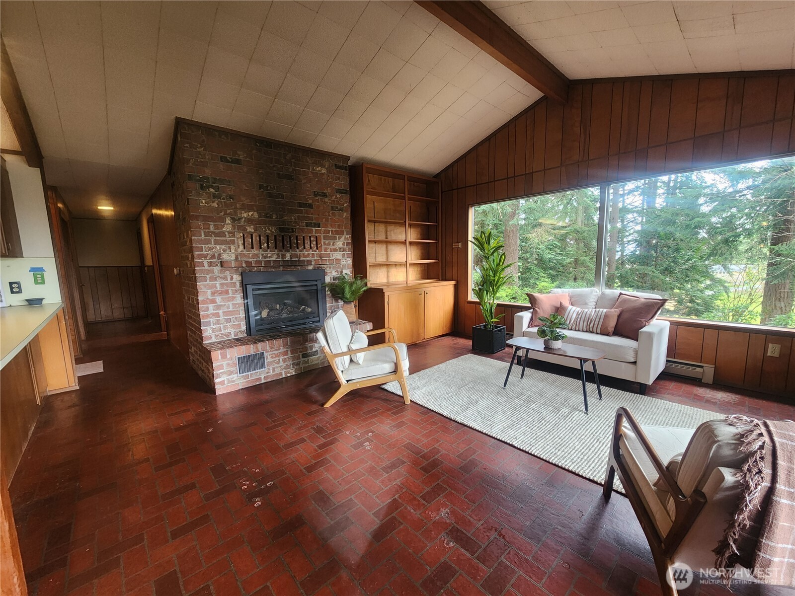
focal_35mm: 13
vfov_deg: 89.9
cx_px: 398
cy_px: 298
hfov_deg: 106.2
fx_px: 299
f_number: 2.2
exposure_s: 1/40
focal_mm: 2.2
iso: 320
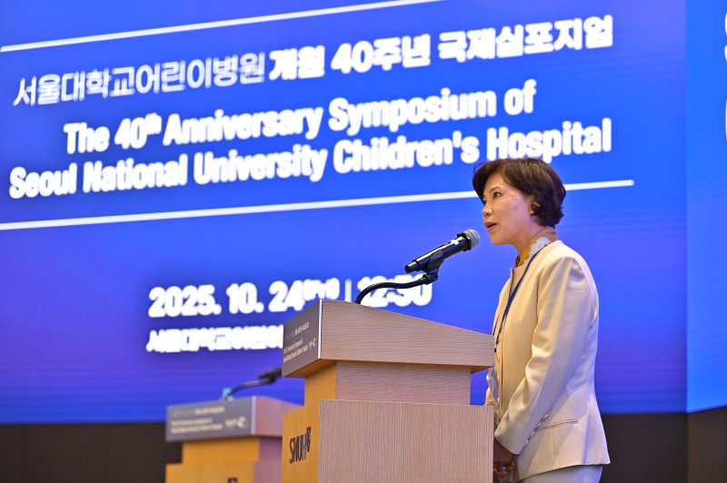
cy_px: 242
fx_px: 2058
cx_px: 364
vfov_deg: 13.4
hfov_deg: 20.0
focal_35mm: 102
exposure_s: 1/200
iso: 1000
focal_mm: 102
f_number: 2.8
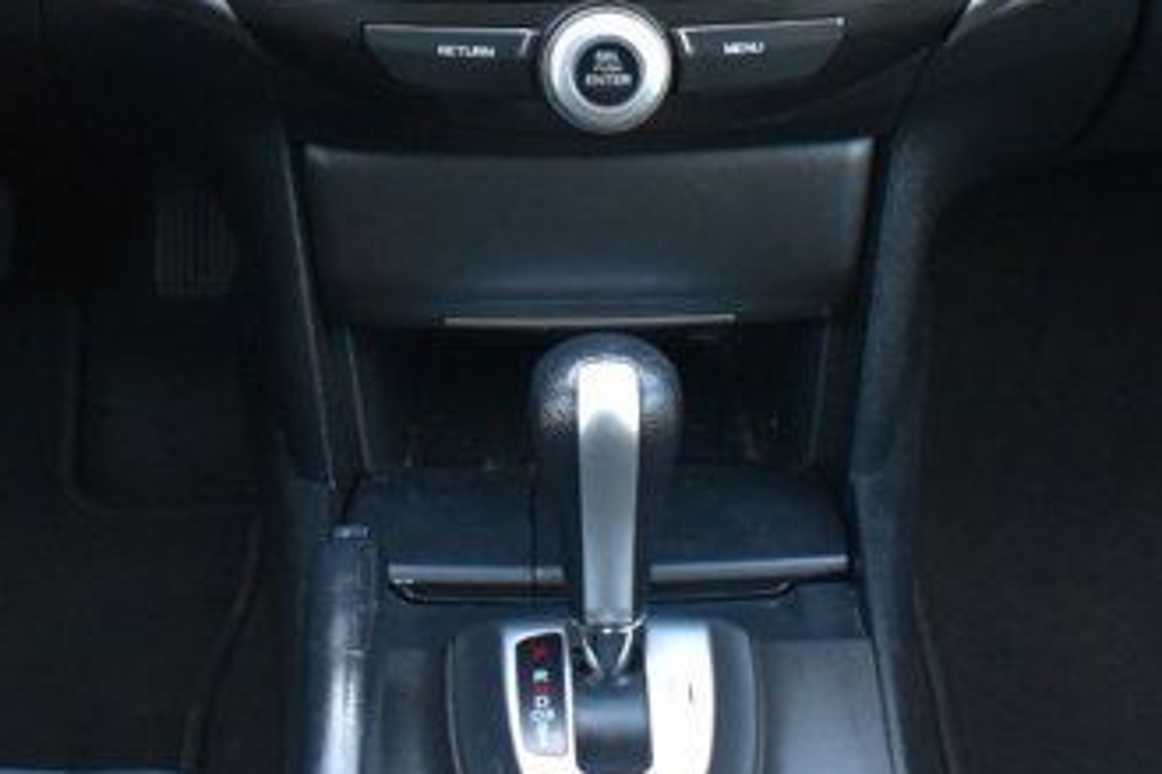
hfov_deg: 24.2
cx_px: 544
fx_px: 2710
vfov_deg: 16.0
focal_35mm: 84
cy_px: 32
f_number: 4
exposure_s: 1/15
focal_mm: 18
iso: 1600
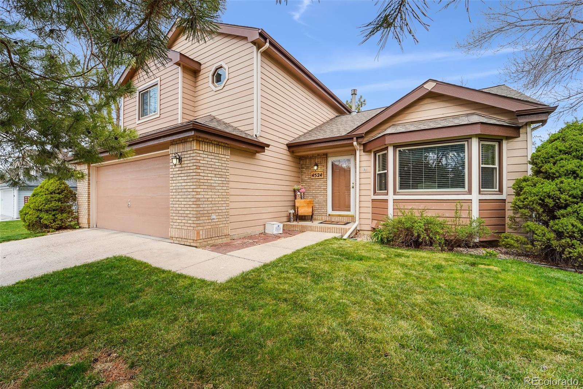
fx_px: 227
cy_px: 194
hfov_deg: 104.3
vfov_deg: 81.2
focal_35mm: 14
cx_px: 292
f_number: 11
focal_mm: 14
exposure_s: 1/125
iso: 400
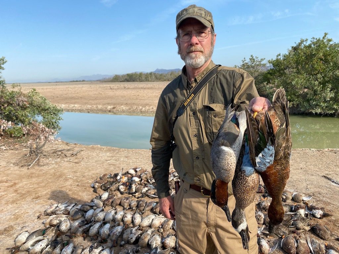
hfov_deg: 67.3
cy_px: 127
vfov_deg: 53.1
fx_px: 255
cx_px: 170
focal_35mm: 26
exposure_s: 1/1157
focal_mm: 4.25
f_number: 1.8
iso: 32
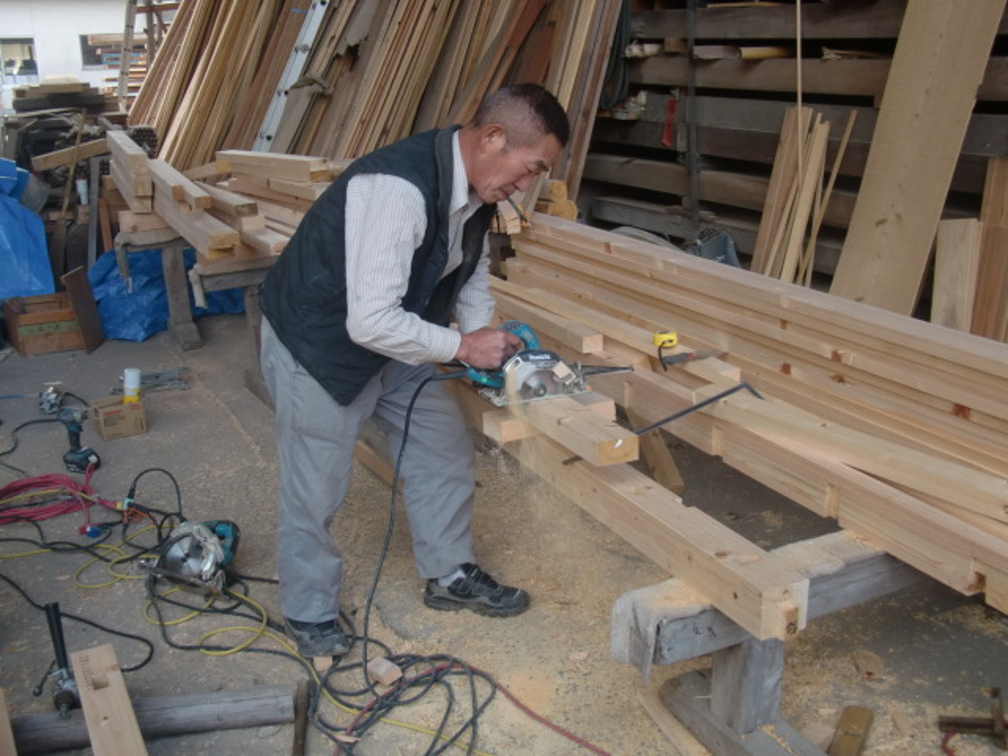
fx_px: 1107
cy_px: 378
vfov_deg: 37.7
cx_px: 504
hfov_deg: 49.0
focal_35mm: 38
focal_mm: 6.66
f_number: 3.9
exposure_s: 1/60
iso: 80
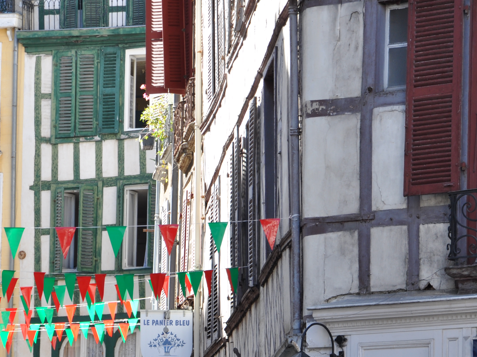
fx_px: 3939
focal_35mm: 286
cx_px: 182
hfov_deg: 6.9
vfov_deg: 5.2
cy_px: 199
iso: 200
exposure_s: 1/80
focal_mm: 105
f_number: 8
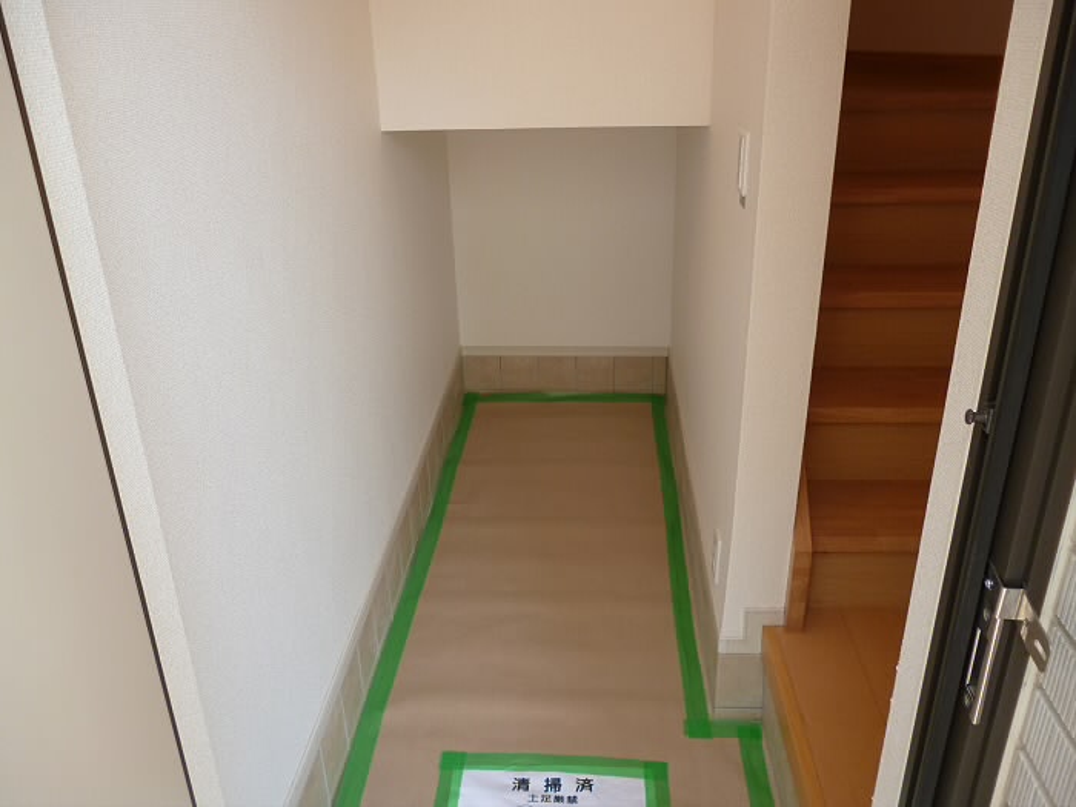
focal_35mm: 28
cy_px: 404
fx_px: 870
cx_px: 538
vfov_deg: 49.7
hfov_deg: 63.4
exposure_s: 1/60
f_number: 3.1
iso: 200
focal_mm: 5
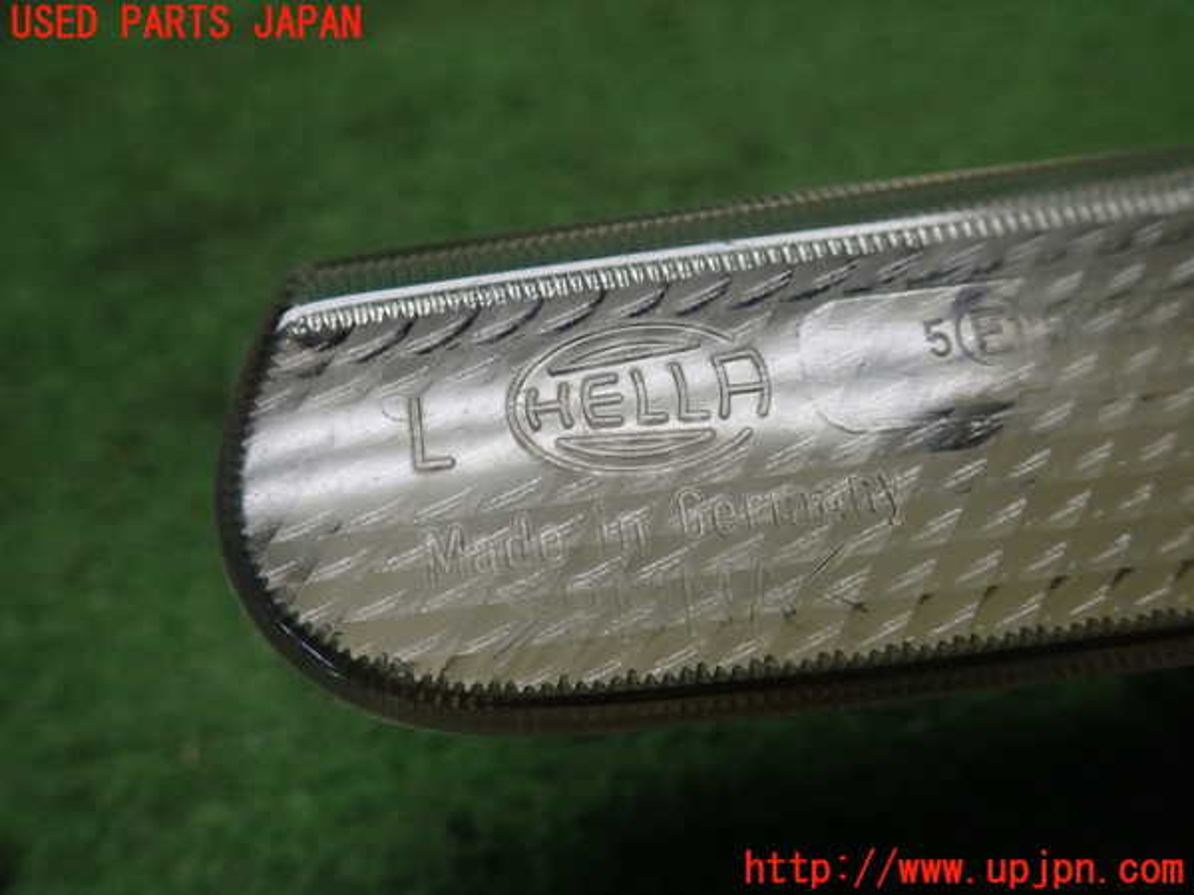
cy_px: 448
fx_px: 1035
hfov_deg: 60.0
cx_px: 597
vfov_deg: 46.8
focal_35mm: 30
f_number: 2.3
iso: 250
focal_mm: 5.5
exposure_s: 1/125
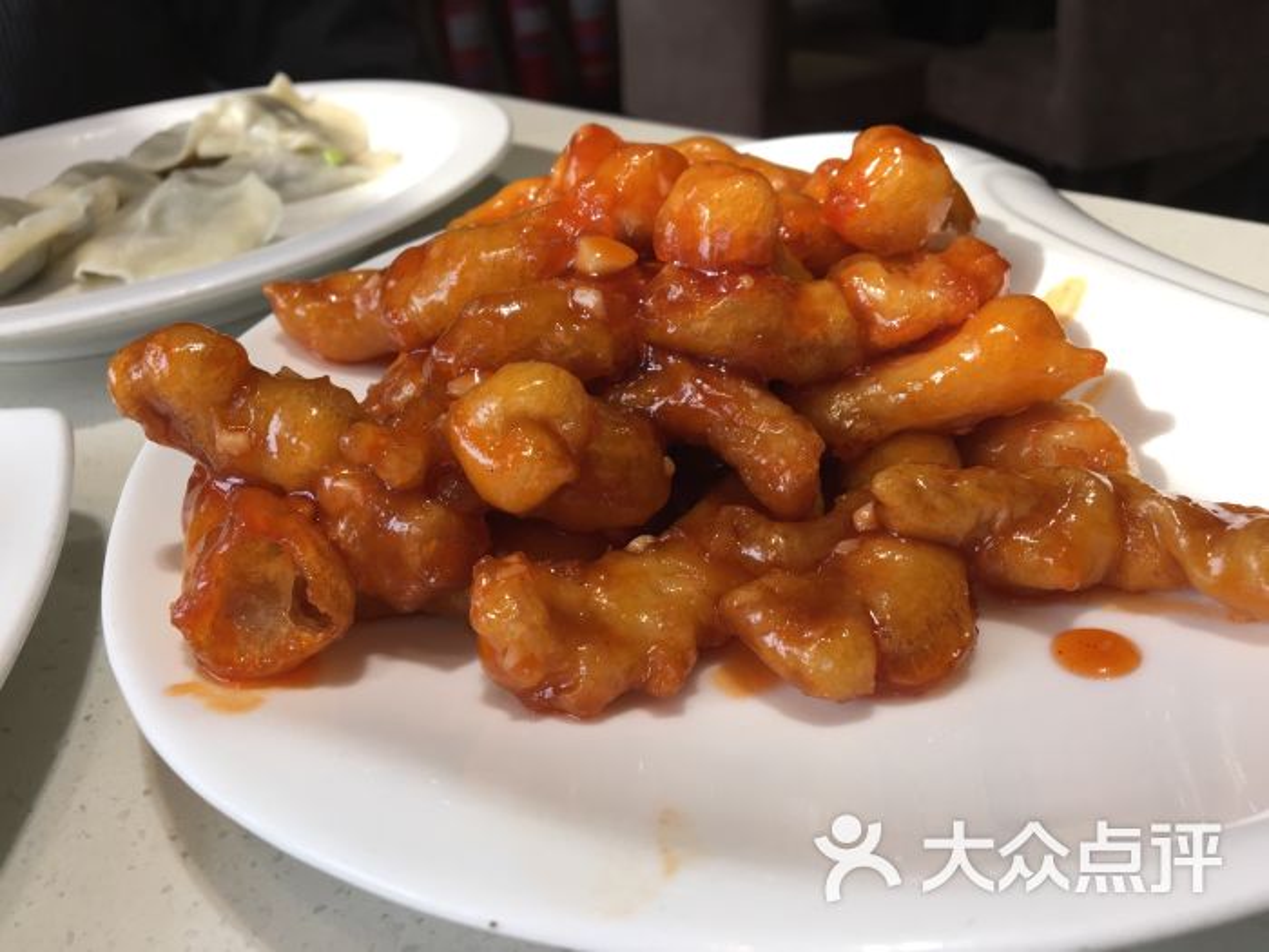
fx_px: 1063
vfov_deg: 48.2
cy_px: 476
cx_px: 634
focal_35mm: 29
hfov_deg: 61.7
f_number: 2.2
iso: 40
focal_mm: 4.15
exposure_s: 1/100
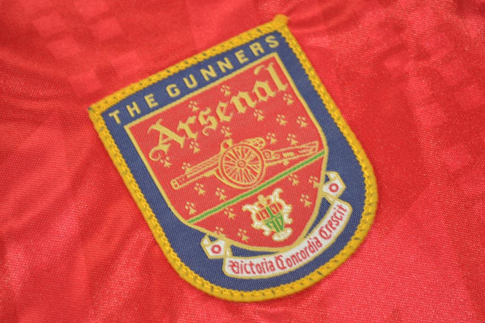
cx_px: 242
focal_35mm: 82
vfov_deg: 16.6
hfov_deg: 24.6
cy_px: 162
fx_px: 1111
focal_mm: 55
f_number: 5.6
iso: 200
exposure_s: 1/60
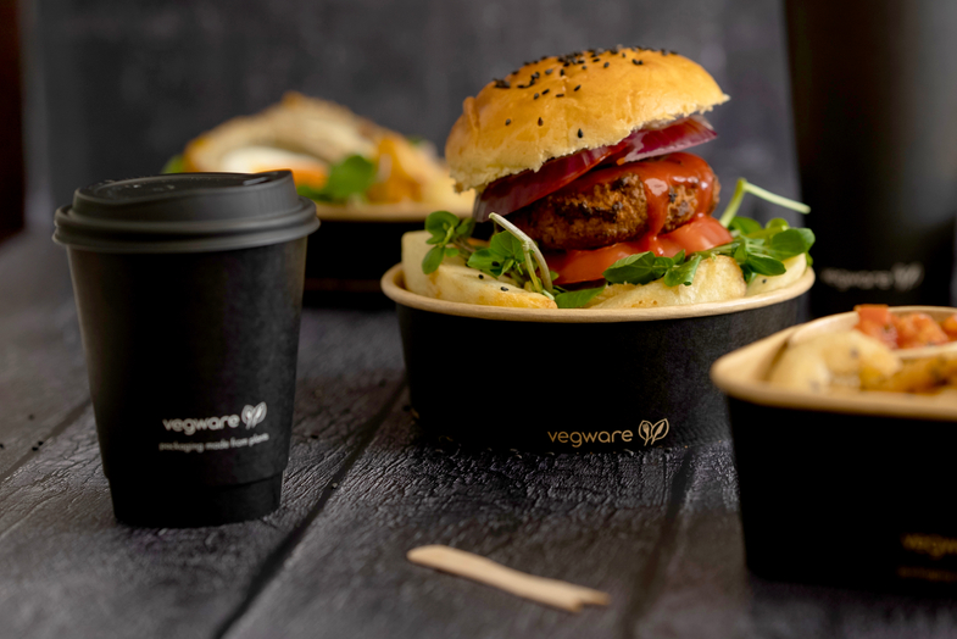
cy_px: 187
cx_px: 693
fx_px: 3457
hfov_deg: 15.7
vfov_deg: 10.5
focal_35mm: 130
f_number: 2.8
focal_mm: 85
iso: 100
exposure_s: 1/160
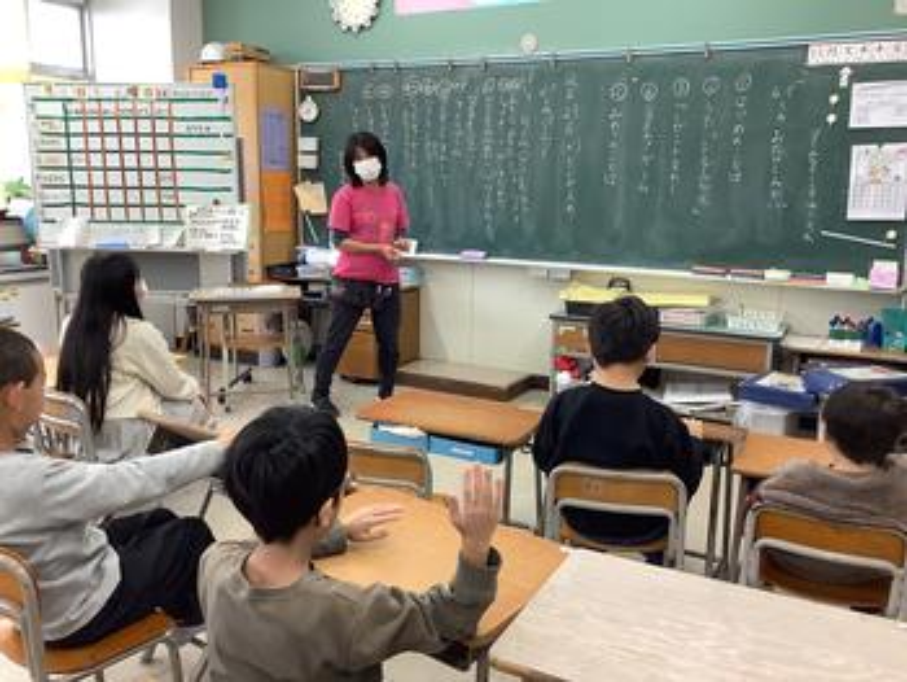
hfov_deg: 58.3
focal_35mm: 31
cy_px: 341
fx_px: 813
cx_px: 454
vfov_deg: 45.5
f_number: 2.4
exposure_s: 1/50
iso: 100
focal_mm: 3.3
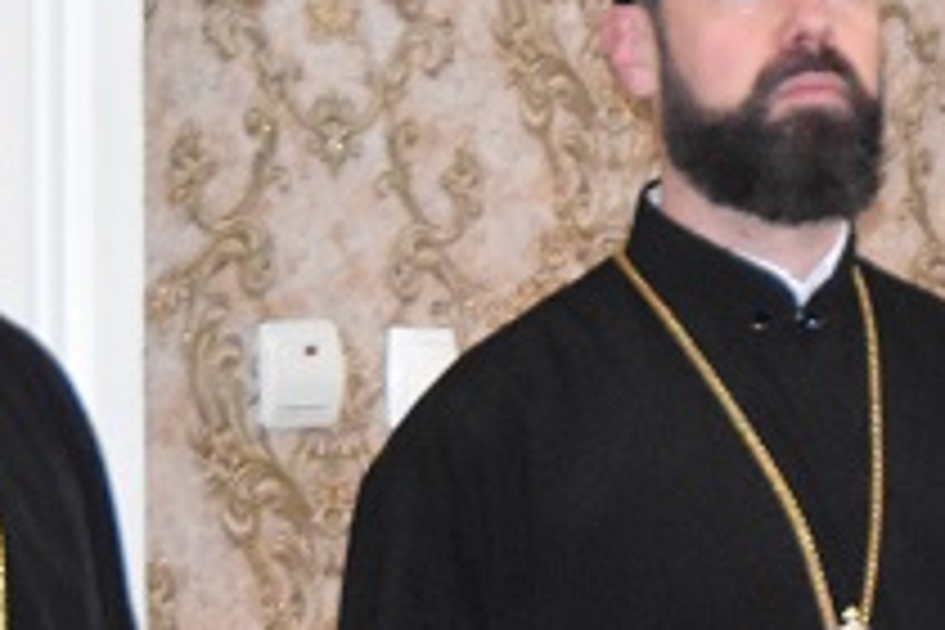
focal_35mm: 256
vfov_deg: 5.4
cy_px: 371
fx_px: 6731
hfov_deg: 7.8
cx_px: 1534
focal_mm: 35
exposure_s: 1/60
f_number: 4.2
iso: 4500
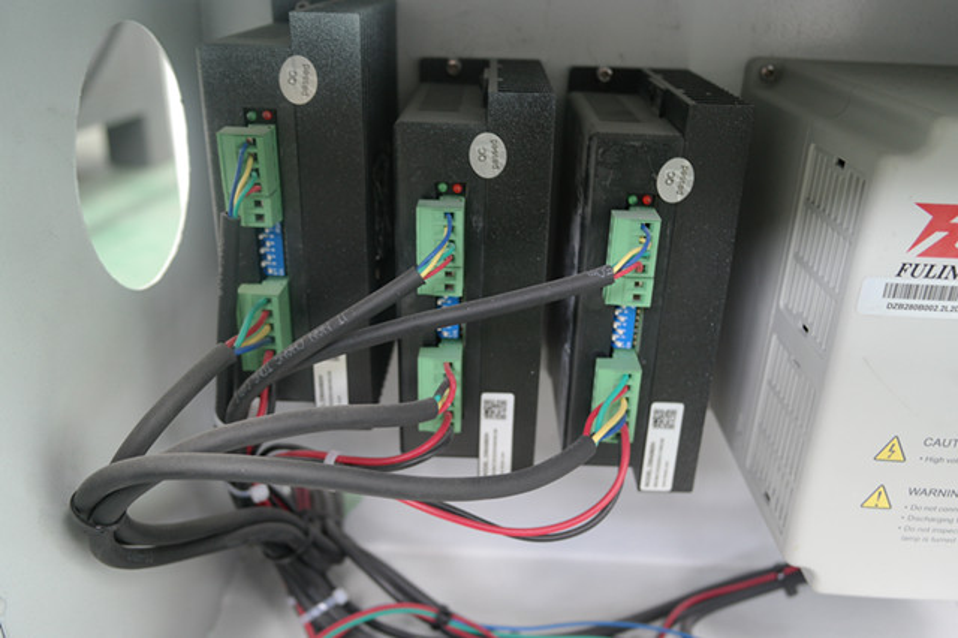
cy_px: 319
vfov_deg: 43.6
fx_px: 798
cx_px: 479
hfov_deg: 62.0
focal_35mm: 30
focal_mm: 20
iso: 200
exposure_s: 1/40
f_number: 3.5
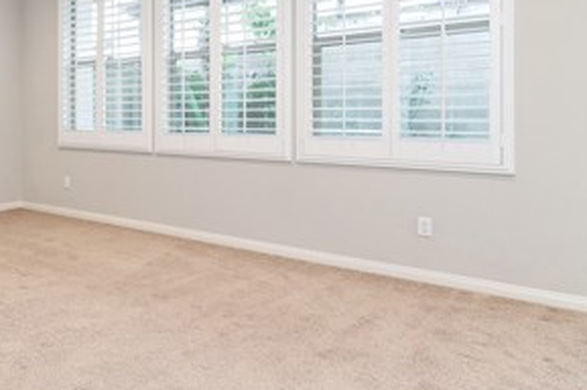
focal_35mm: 31
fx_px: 505
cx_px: 45
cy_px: 114
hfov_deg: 52.1
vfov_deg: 41.4
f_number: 4
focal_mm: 14
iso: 320
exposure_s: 1/60
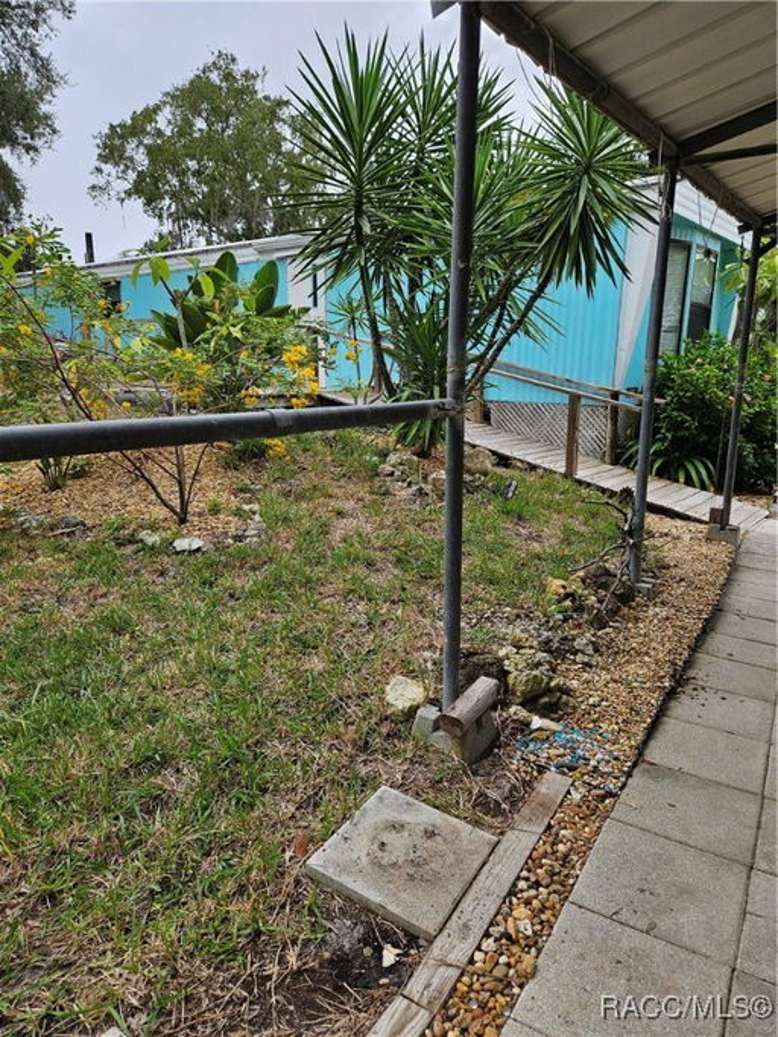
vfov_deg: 73.9
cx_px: 389
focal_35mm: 23
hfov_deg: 58.9
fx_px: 689
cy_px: 518
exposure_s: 1/251
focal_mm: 5.4
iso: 25
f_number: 1.8
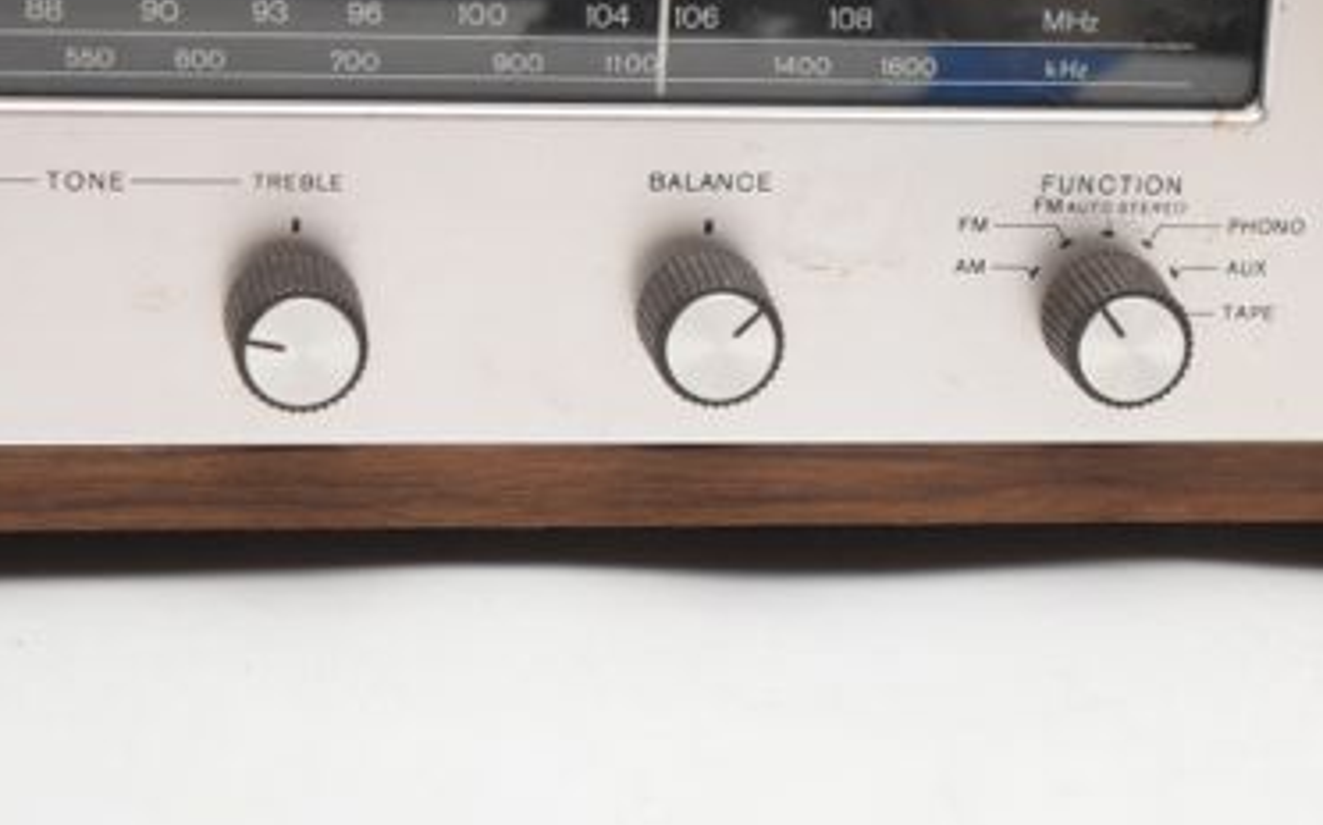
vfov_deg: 9.0
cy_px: 133
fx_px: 5221
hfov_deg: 14.4
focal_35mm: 145
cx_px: 871
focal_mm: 55
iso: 1600
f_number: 5.6
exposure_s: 1/125
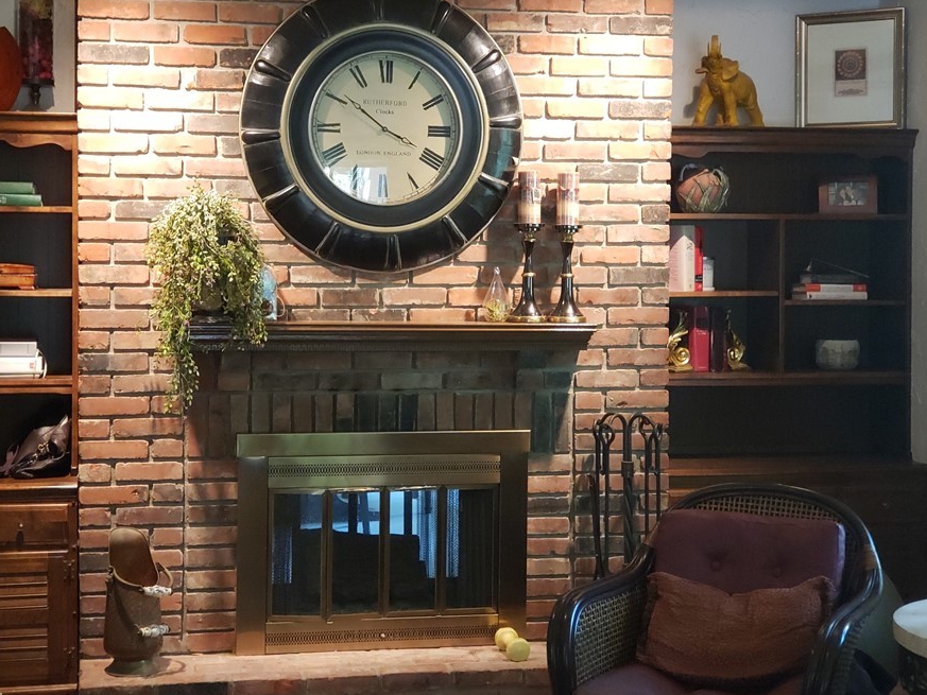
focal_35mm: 61
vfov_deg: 24.0
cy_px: 308
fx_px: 1634
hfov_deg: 31.7
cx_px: 436
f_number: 2.4
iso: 500
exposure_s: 1/24
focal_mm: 6
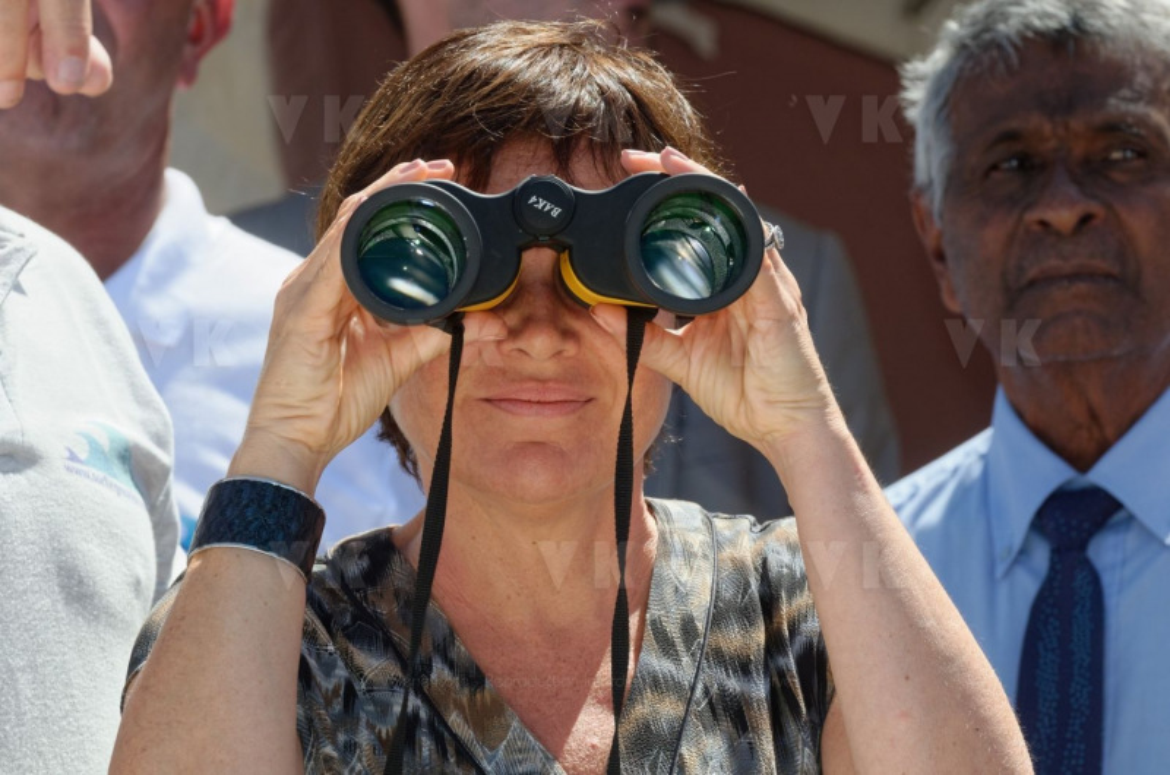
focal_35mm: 300
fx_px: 9731
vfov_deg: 4.6
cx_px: 585
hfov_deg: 6.9
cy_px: 388
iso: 200
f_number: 9
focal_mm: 200
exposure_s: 1/320
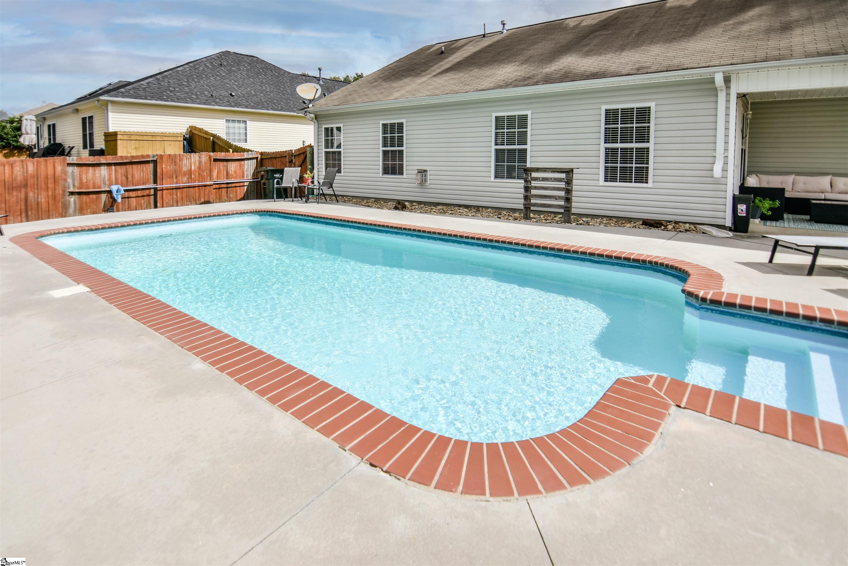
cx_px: 424
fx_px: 389
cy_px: 283
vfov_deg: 72.1
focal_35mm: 16
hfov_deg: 95.0
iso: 160
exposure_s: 1/2500
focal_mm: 11
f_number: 2.8
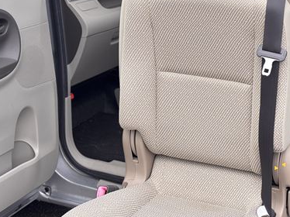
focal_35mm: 89
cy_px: 57
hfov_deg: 22.0
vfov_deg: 16.5
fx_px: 745
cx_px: 188
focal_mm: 5.96
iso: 40
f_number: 1.6
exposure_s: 1/169
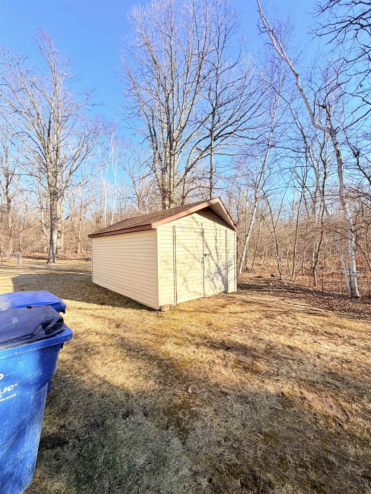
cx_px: 186
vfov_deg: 102.1
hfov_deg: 85.7
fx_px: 200
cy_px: 247
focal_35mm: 14
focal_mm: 2.22
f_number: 2.2
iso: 40
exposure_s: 1/549
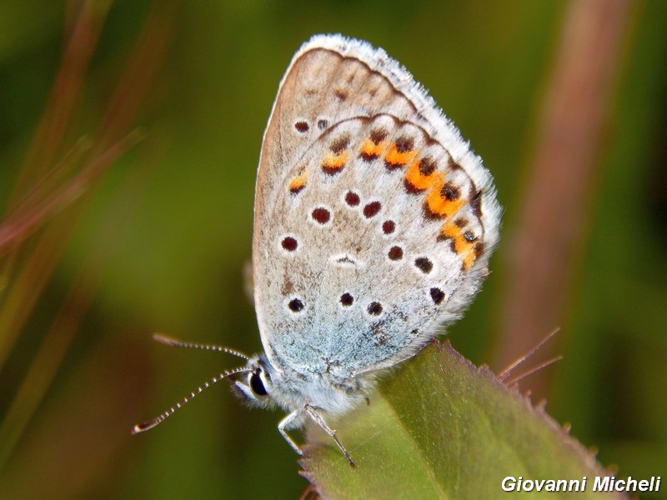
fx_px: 4027
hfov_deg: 9.5
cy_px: 250
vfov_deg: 7.1
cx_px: 334
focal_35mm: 209
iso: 125
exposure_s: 1/60
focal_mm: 37.1
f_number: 10.9
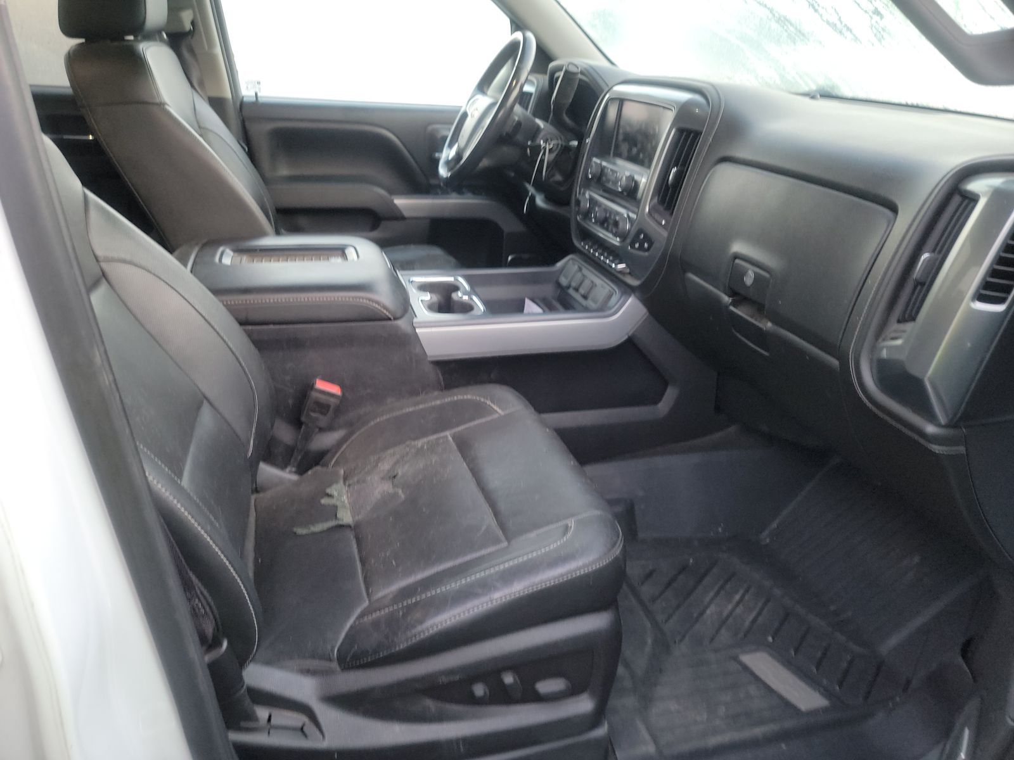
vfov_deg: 56.8
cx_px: 507
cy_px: 380
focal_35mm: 24
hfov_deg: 71.6
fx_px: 703
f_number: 1.8
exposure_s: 1/59
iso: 573
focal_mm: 6.7
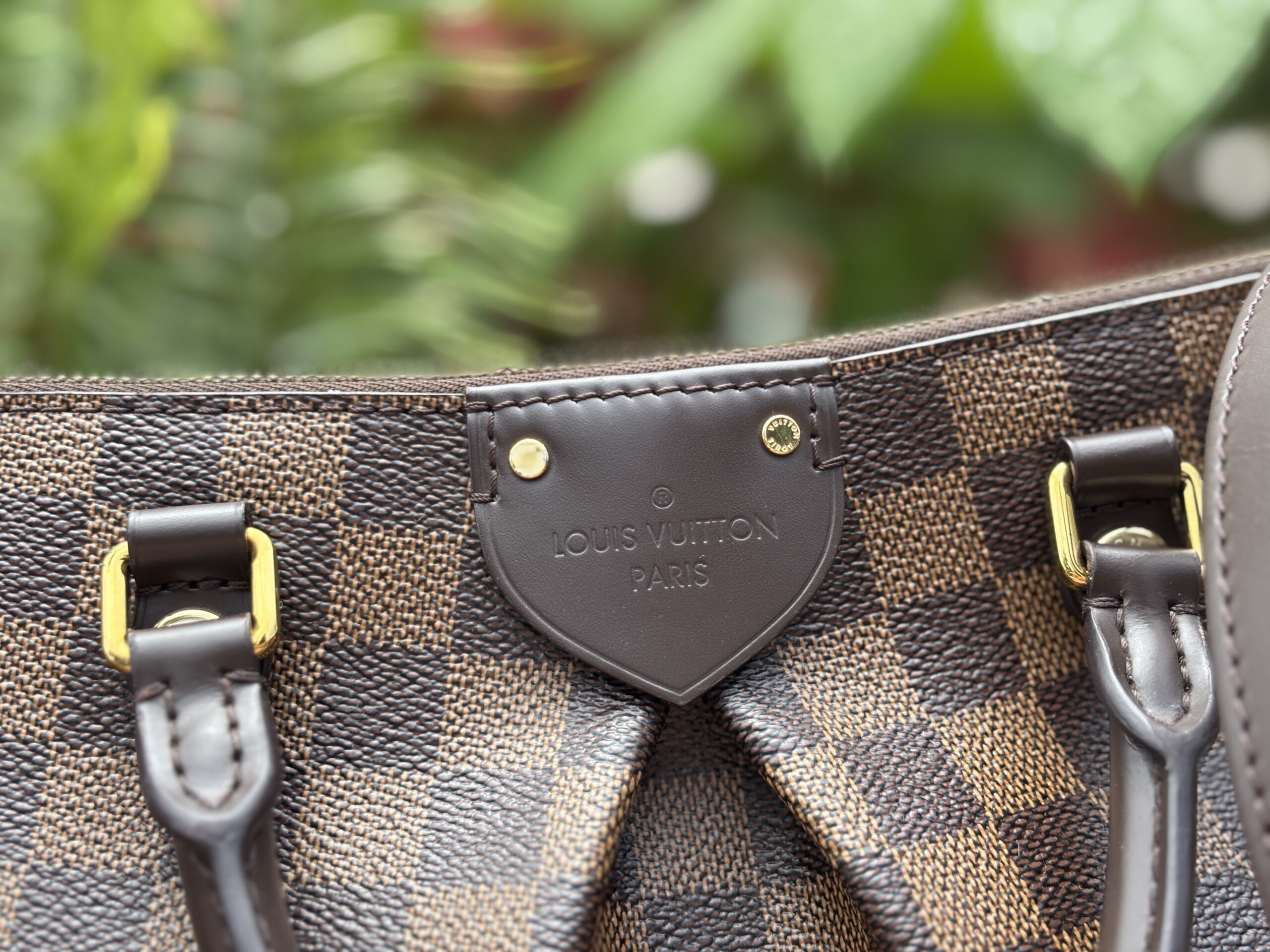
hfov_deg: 36.8
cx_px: 635
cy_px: 476
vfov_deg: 28.0
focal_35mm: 52
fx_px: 1908
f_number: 1.6
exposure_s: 1/498
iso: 32
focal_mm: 5.96
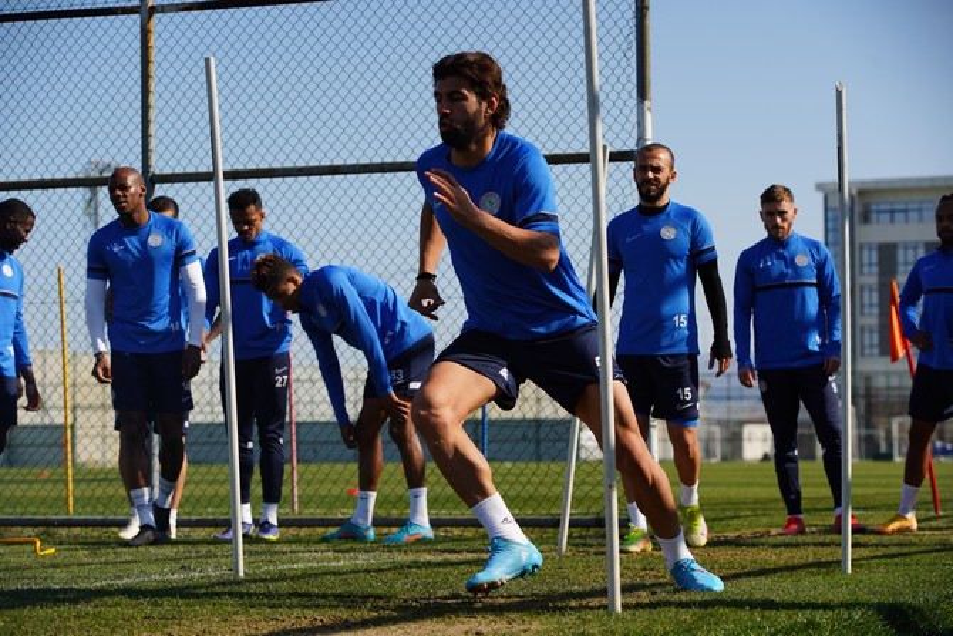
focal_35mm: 110
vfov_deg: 12.5
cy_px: 318
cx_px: 476
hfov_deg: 18.6
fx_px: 2912
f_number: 5.6
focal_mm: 110
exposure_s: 1/1600
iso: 320
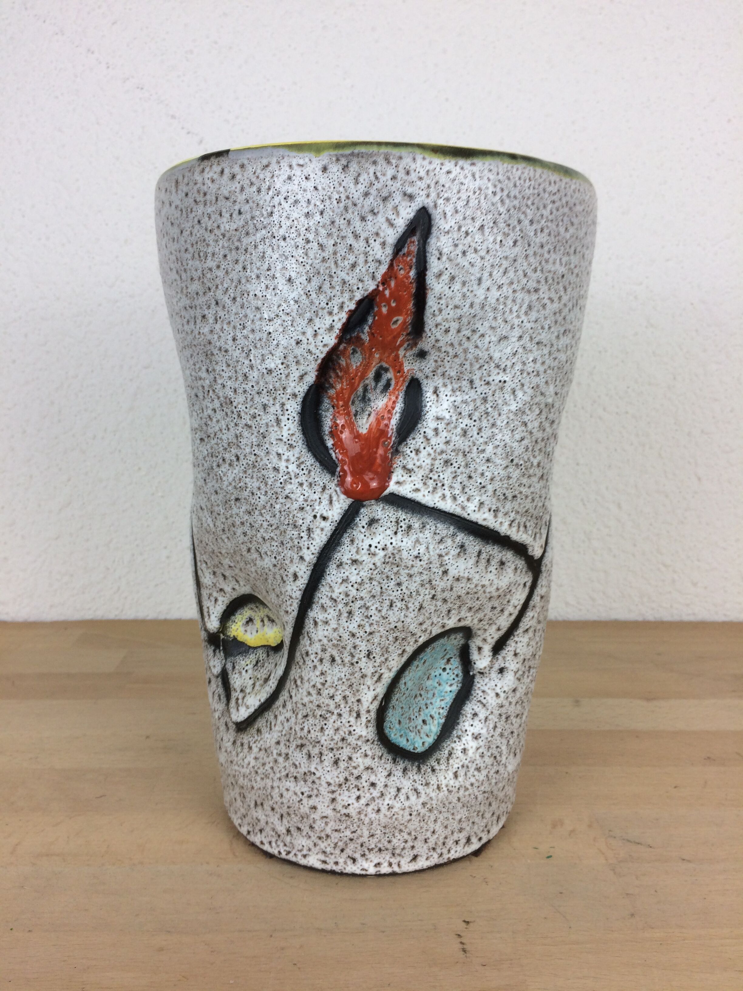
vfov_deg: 61.7
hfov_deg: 48.2
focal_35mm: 29
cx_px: 372
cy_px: 496
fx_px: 830
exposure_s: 1/100
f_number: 2.2
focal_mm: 4.15
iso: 50
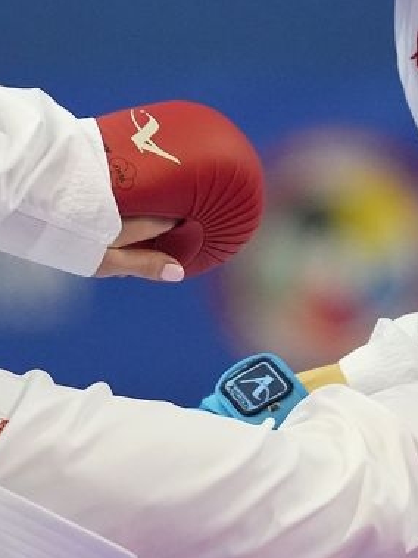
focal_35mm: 914
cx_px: 228
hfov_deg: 1.6
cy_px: 194
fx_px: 14724
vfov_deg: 2.2
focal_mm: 200
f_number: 2.8
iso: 3200
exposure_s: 1/1000
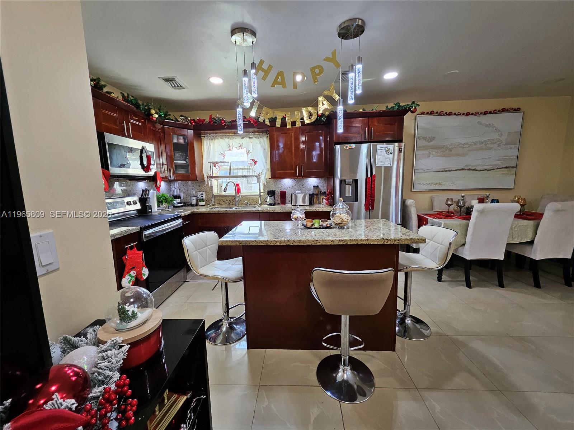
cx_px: 287
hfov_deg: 106.2
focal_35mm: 13
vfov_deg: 89.9
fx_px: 216
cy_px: 215
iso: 125
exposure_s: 1/60
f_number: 2.2
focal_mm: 1.74
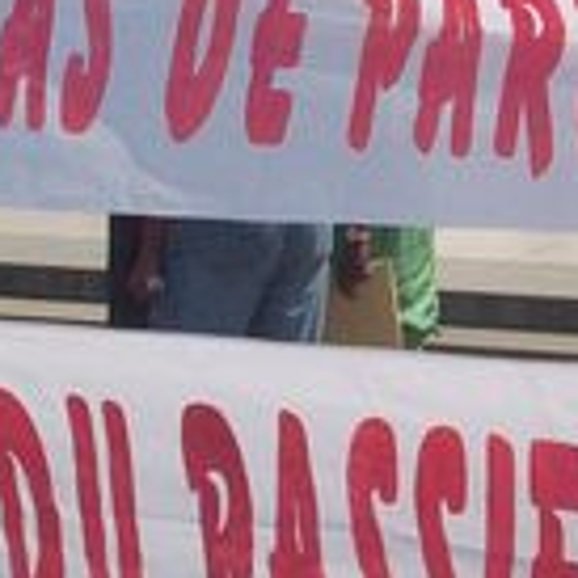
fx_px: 2569
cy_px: 205
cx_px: 506
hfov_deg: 12.7
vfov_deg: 12.8
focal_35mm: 136
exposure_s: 1/1401
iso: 200
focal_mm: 6.2
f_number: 5.6
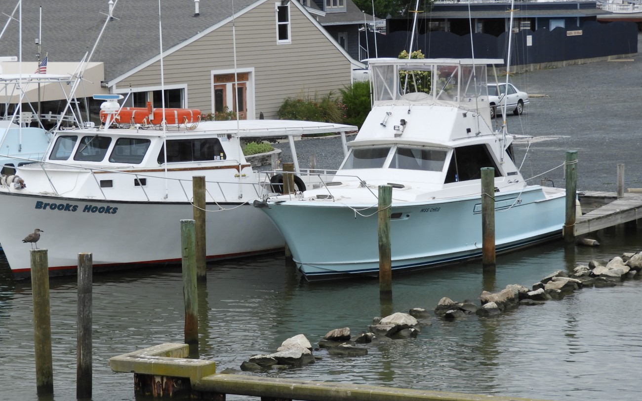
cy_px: 234
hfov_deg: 15.5
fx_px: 2362
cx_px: 292
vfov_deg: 9.7
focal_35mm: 135
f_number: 5
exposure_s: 1/320
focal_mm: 20.6
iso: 100
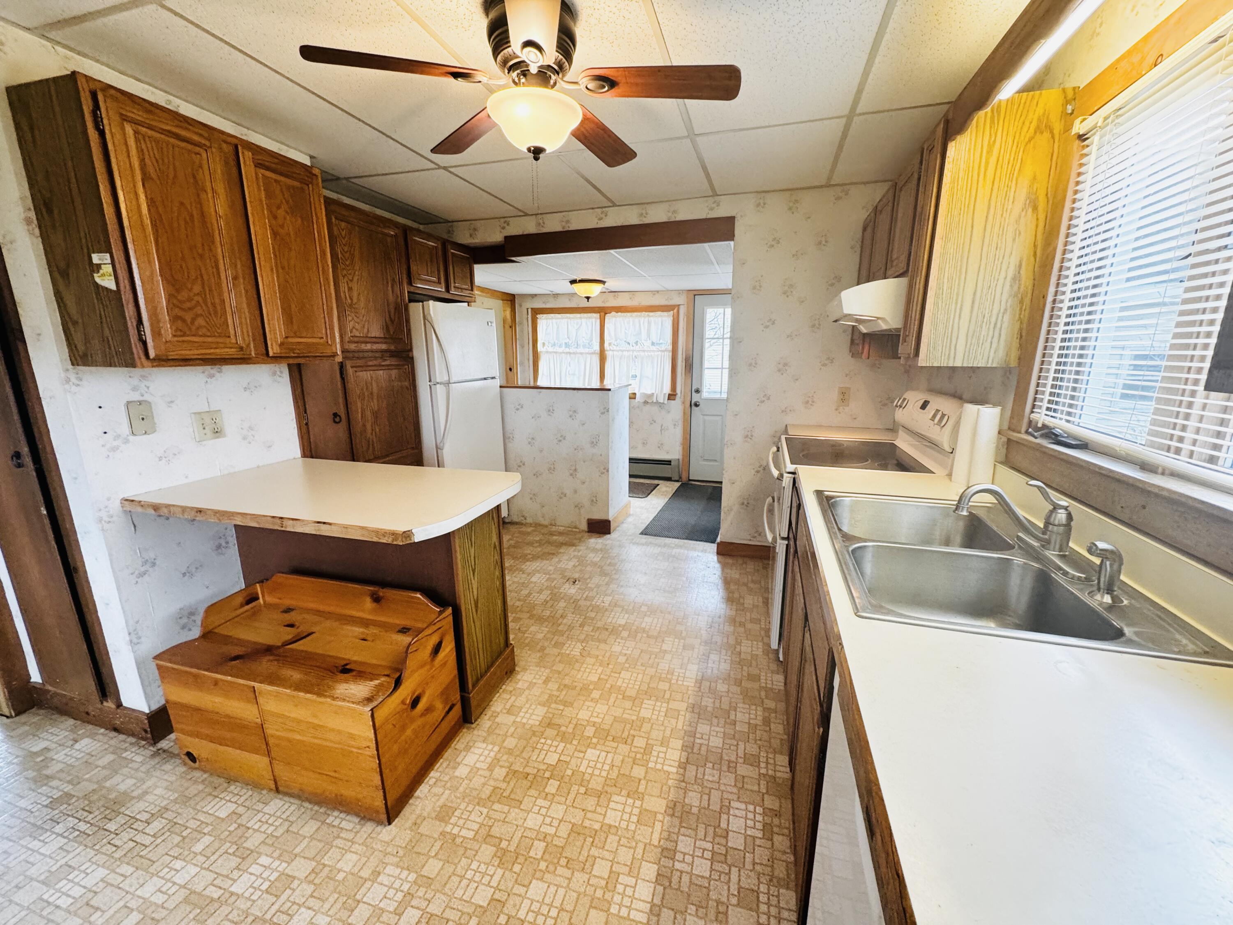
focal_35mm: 14
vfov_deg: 85.7
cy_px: 462
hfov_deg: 102.1
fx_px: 499
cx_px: 616
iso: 250
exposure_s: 1/60
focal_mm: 2.22
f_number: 2.2
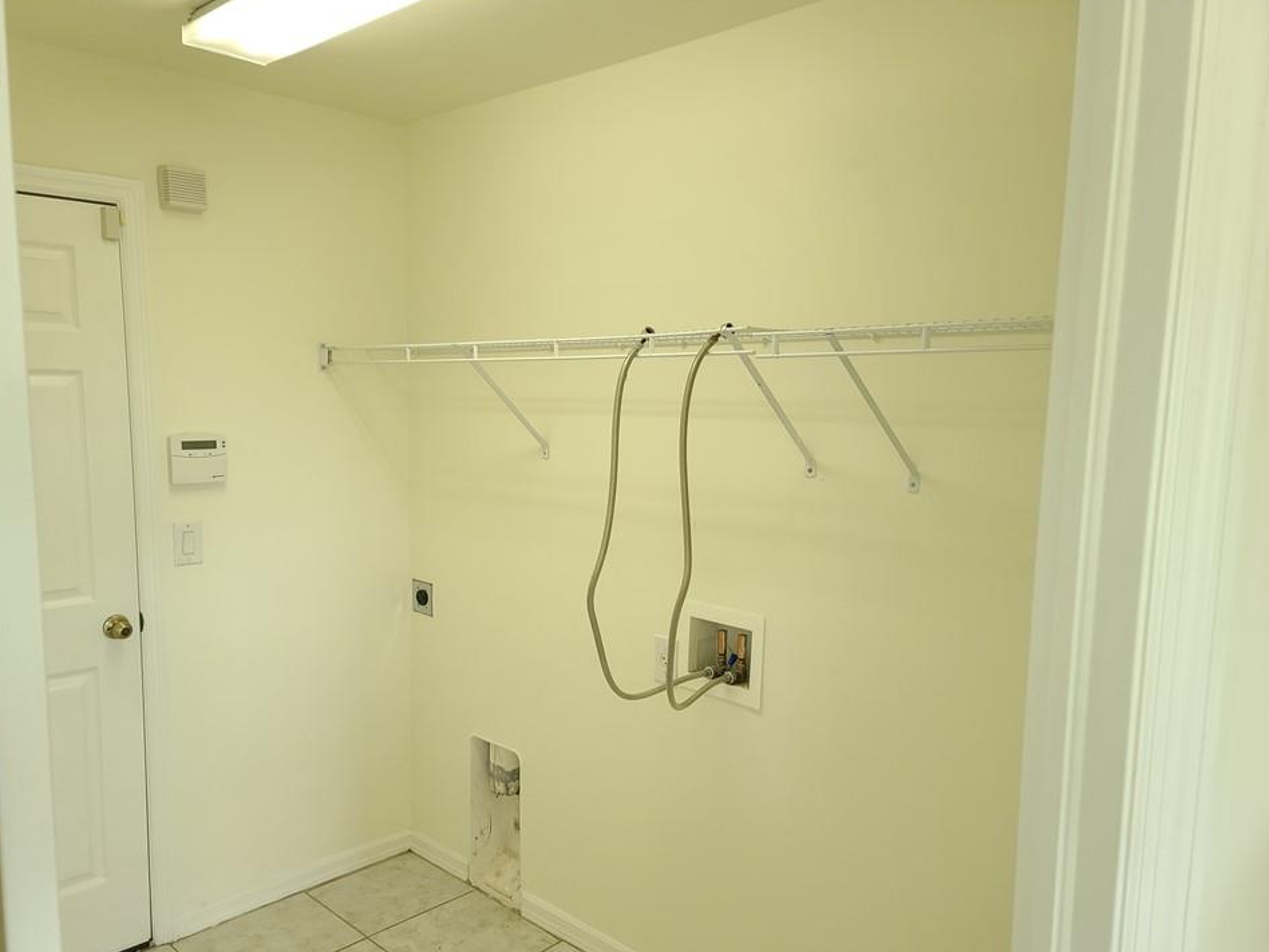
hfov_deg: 65.2
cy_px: 503
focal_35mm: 27
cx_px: 590
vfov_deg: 51.3
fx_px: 990
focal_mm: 7
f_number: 1.8
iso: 160
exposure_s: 1/59
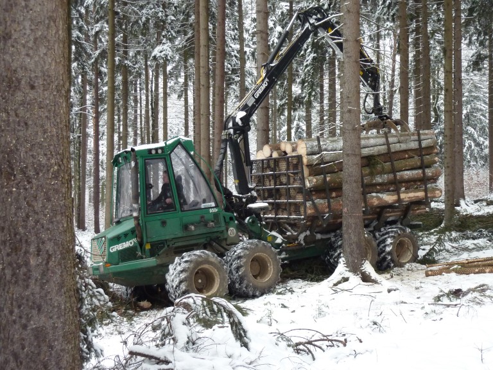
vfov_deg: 32.2
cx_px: 246
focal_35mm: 45
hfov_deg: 42.1
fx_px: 641
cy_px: 185
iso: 200
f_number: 3.6
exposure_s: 1/60
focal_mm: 6.1
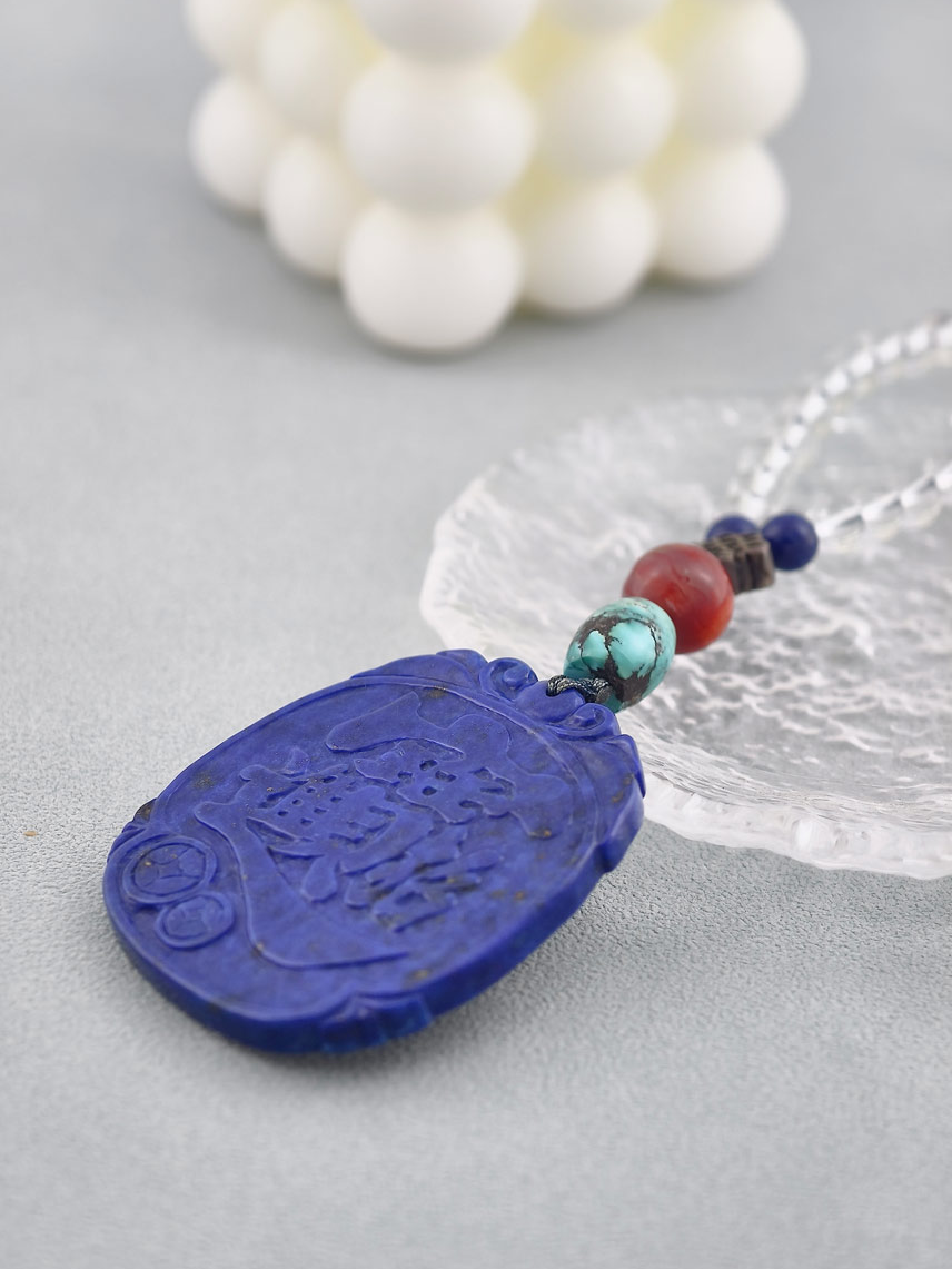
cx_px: 474
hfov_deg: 17.2
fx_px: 3153
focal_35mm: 86
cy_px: 637
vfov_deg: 22.8
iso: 125
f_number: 2.67
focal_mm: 22.48
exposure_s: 1/160
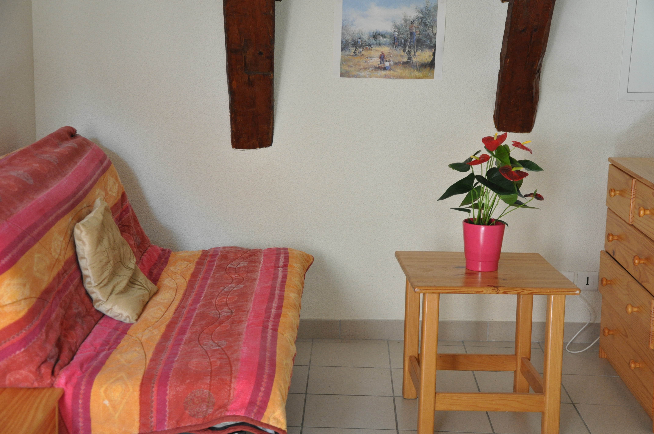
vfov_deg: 21.5
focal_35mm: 63
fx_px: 1143
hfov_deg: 31.9
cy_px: 217
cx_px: 327
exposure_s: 1/40
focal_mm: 42
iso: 800
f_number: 4.8
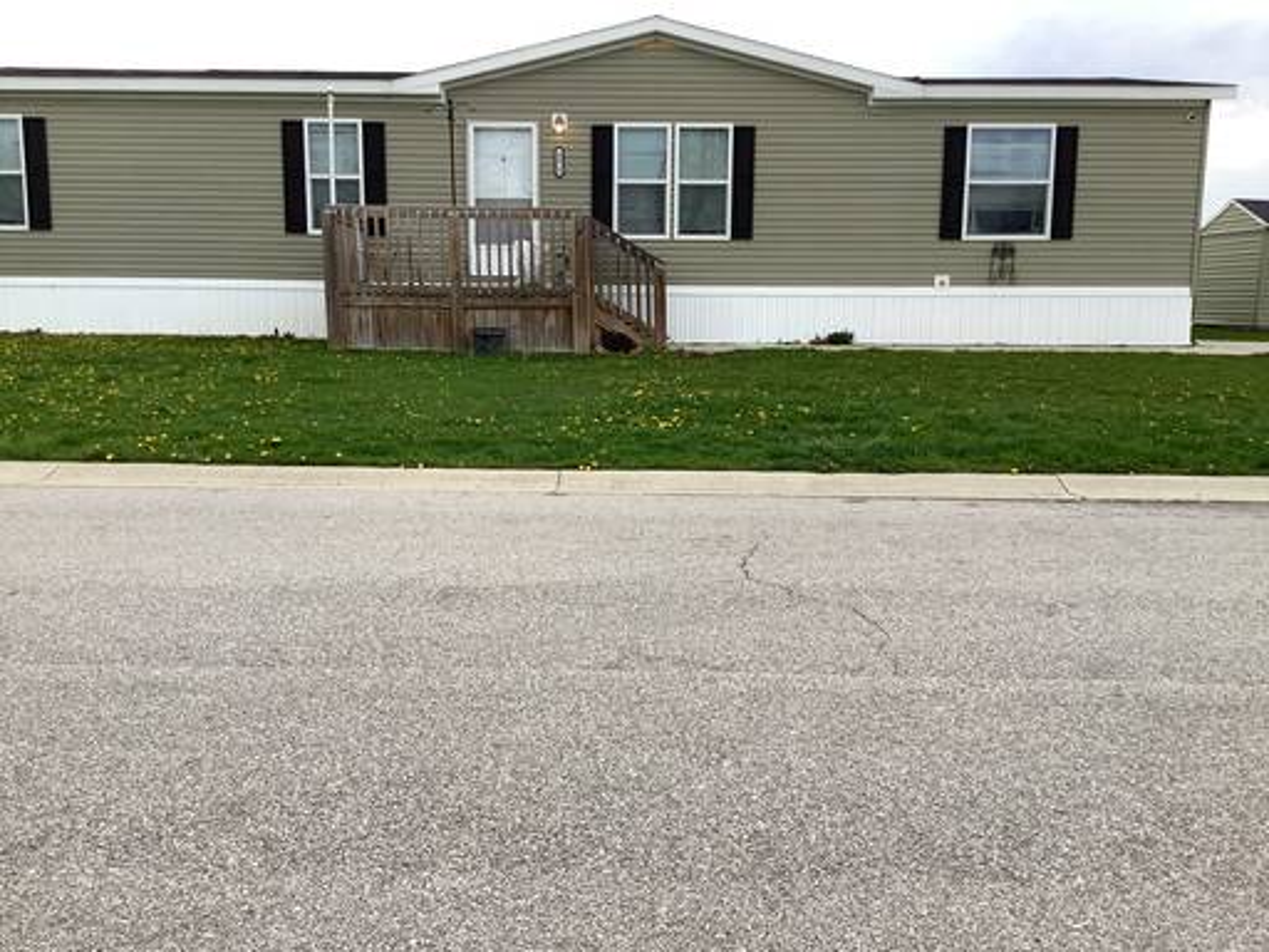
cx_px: 634
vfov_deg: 45.4
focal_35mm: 31
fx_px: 1136
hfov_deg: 58.4
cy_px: 476
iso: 32
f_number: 2.4
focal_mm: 3.3
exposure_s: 1/120
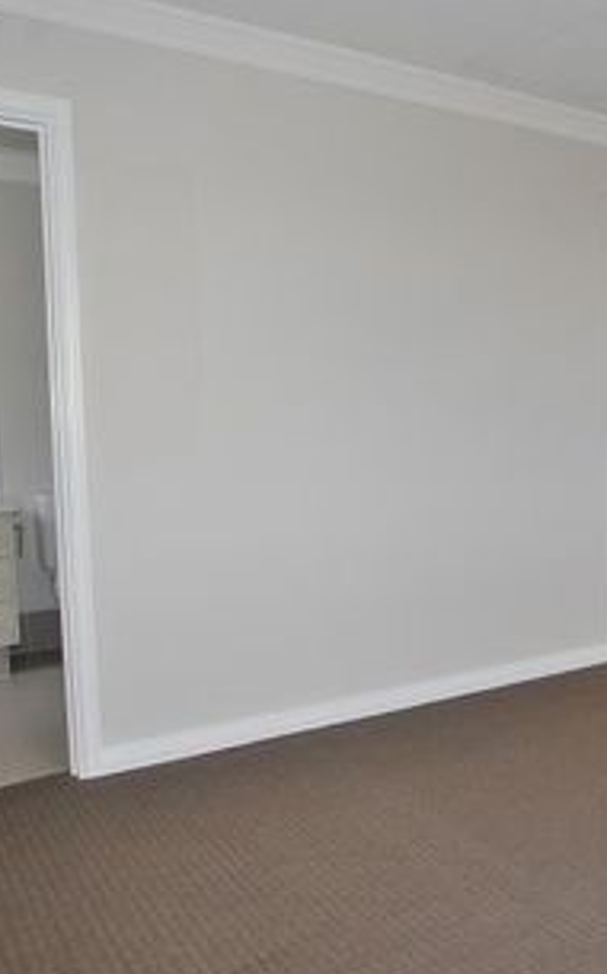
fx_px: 876
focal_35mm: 33
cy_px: 497
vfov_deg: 58.2
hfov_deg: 37.4
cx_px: 447
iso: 400
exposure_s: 1/60
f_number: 5
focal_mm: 14
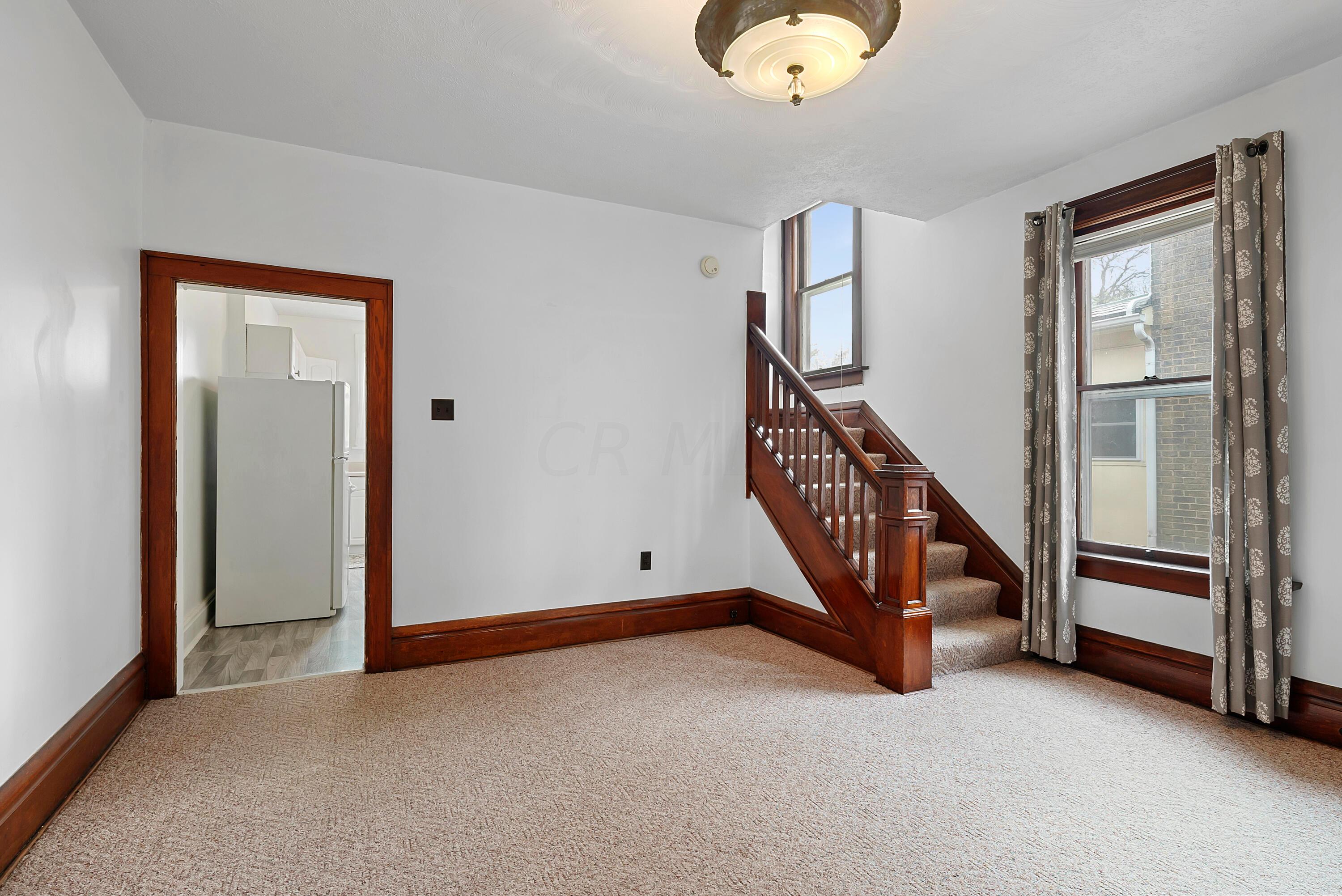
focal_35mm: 17
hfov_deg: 93.3
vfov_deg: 70.5
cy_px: 448
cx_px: 671
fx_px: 634
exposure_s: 1/2
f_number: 9
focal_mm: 17
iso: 640
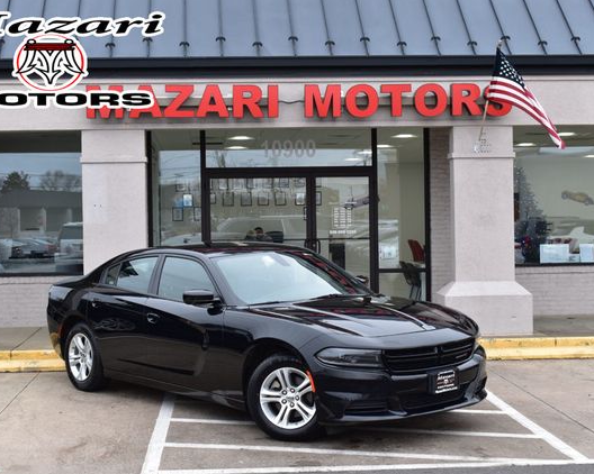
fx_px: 1019
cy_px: 236
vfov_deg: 26.2
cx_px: 273
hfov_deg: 32.5
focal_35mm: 58
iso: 400
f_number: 8
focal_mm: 34
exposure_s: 1/60
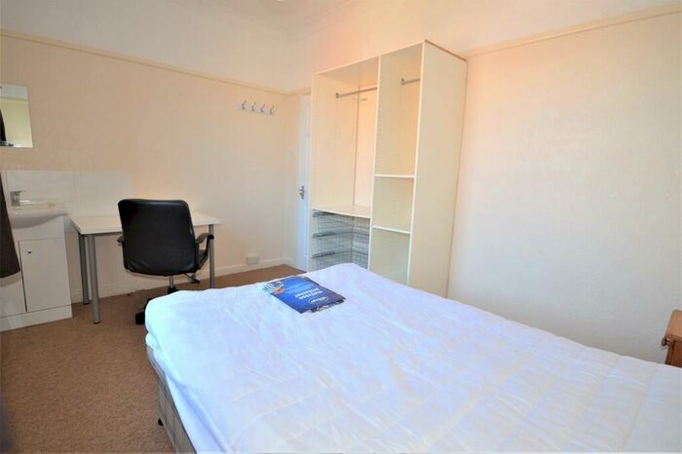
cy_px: 227
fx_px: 284
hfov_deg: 100.4
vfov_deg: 77.3
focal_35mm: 15
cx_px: 341
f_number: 4
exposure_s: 1/60
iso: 450
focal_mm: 10
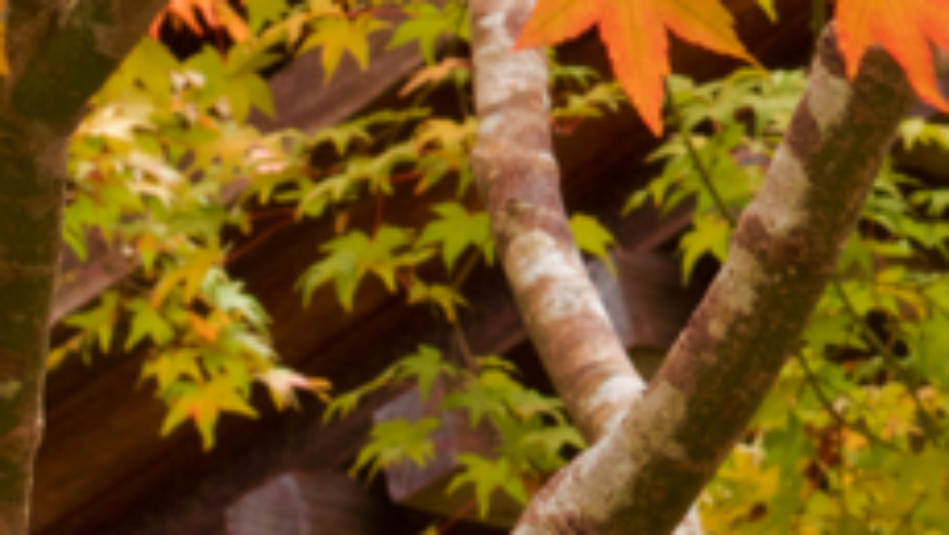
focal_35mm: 385
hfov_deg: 5.6
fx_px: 9700
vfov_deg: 3.1
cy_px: -680
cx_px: 866
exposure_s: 1/30
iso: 400
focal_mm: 55
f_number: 11
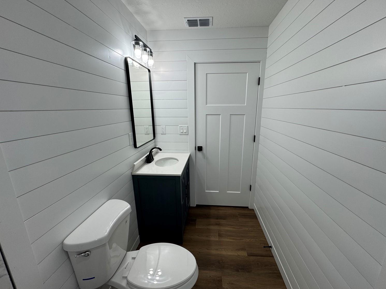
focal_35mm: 15
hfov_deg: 98.1
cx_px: 199
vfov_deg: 81.7
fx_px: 167
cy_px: 148
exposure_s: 1/120
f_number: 2.2
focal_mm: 2.22
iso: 64
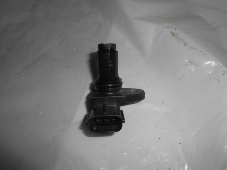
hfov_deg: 67.3
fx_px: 170
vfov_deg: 53.1
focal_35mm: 26
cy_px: 85
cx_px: 114
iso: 80
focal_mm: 4.6
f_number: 11.5
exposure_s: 1/25
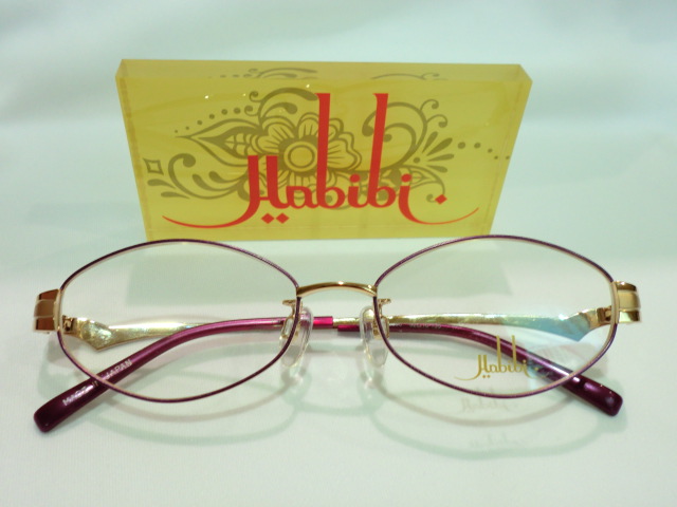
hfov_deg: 56.8
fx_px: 626
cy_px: 254
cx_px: 338
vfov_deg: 44.2
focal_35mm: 32
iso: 100
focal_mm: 5.8
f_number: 3.5
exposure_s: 1/60
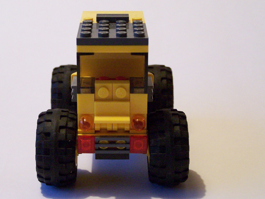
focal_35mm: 88
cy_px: 88
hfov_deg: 22.2
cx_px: 116
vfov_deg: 16.8
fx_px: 674
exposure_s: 1/15
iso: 400
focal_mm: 12.4
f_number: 3.2
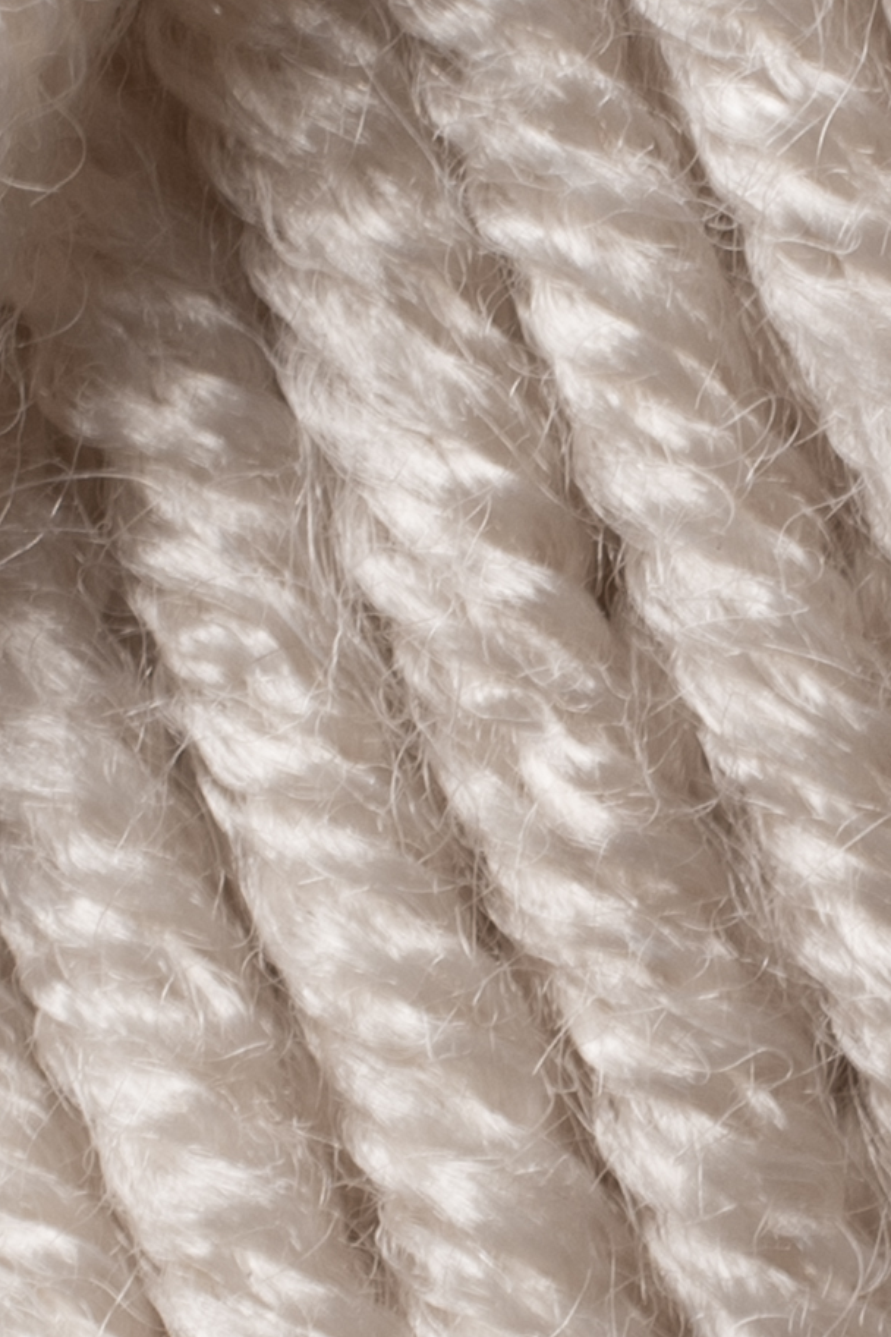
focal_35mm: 279
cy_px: 471
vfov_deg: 7.4
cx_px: 923
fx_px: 10357
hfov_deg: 4.9
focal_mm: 35
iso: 100
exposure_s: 1/100
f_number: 10
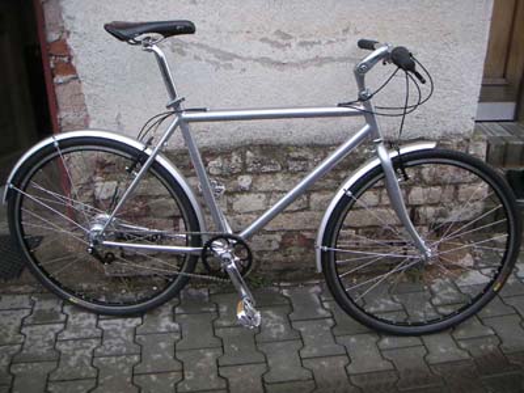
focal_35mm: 38
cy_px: 196
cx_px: 262
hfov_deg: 49.0
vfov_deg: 37.7
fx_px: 575
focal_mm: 6
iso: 50
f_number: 2.8
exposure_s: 1/180
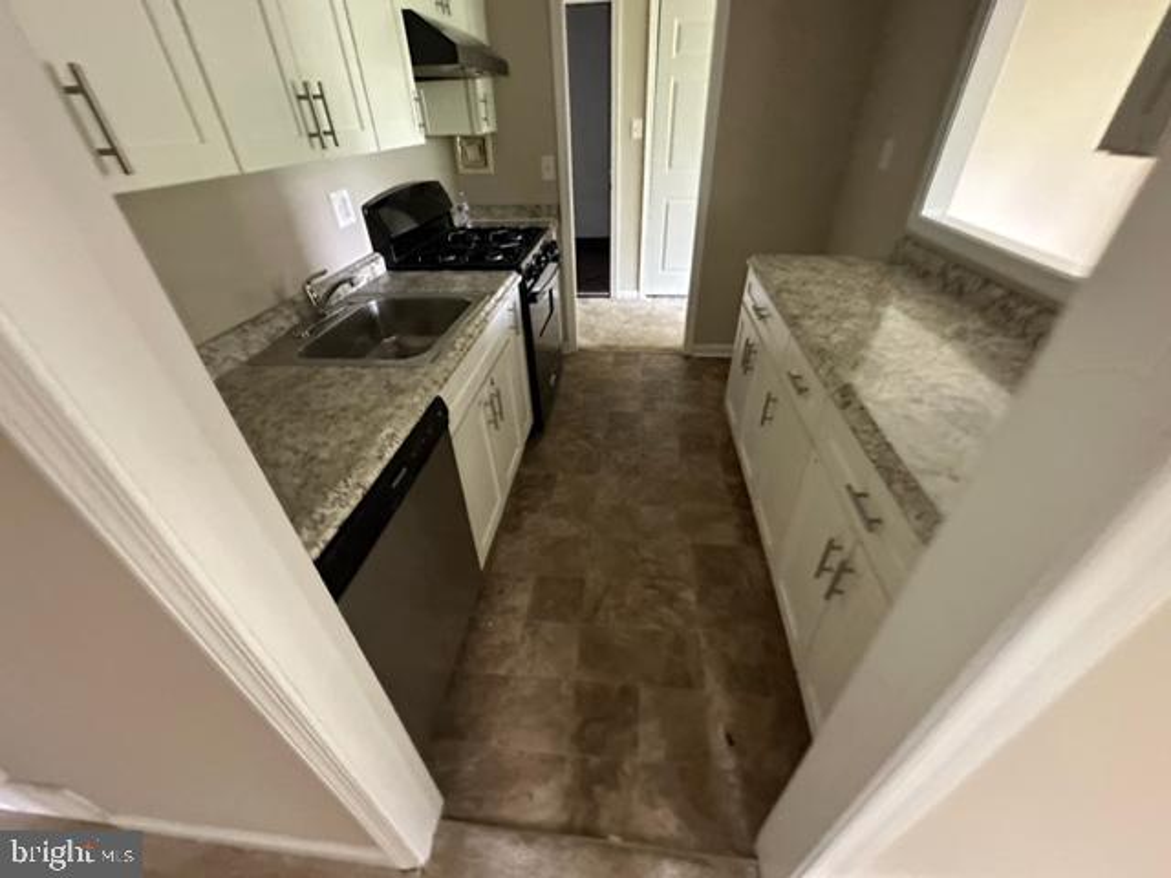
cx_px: 586
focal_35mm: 14
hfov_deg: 102.1
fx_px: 474
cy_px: 439
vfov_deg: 85.7
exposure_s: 1/46
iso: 1250
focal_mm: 2.22
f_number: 2.2
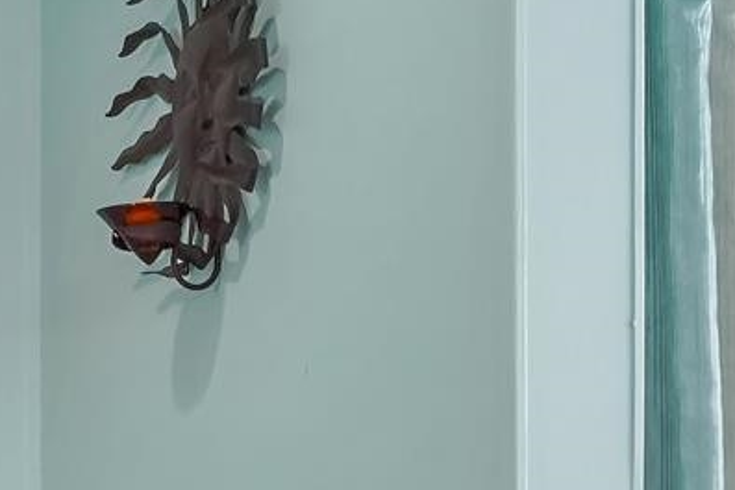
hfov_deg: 19.0
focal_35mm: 107
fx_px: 2185
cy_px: 820
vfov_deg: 12.0
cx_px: 198
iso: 100
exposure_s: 1/2
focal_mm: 17
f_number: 8
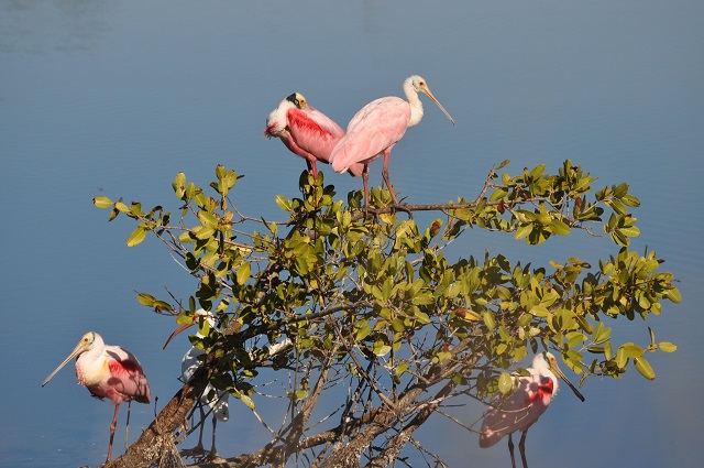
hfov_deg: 6.9
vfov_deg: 4.6
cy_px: 234
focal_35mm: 300
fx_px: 5859
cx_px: 352
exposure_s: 1/800
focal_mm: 200
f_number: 7.1
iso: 200
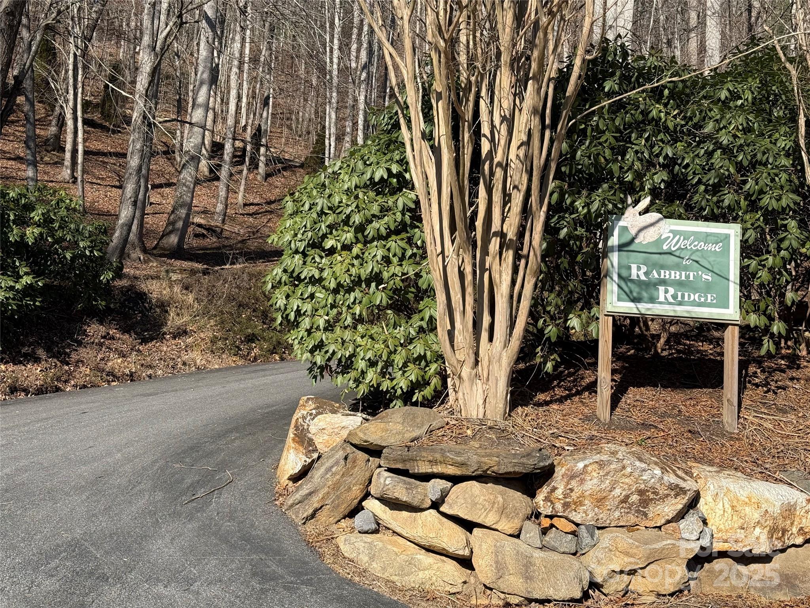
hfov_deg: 39.7
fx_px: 1123
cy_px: 304
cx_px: 405
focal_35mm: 48
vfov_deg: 30.3
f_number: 1.78
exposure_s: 1/3891
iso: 80
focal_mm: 6.76
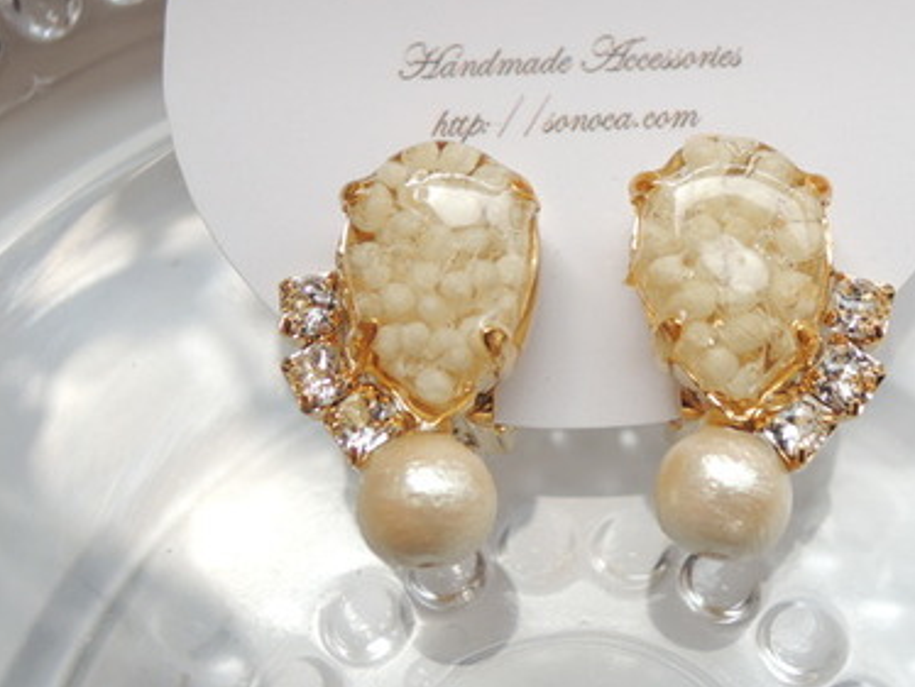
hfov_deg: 33.5
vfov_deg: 25.5
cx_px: 608
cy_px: 220
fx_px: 1508
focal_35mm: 57
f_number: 3.3
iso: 100
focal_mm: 7.2
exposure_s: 1/125
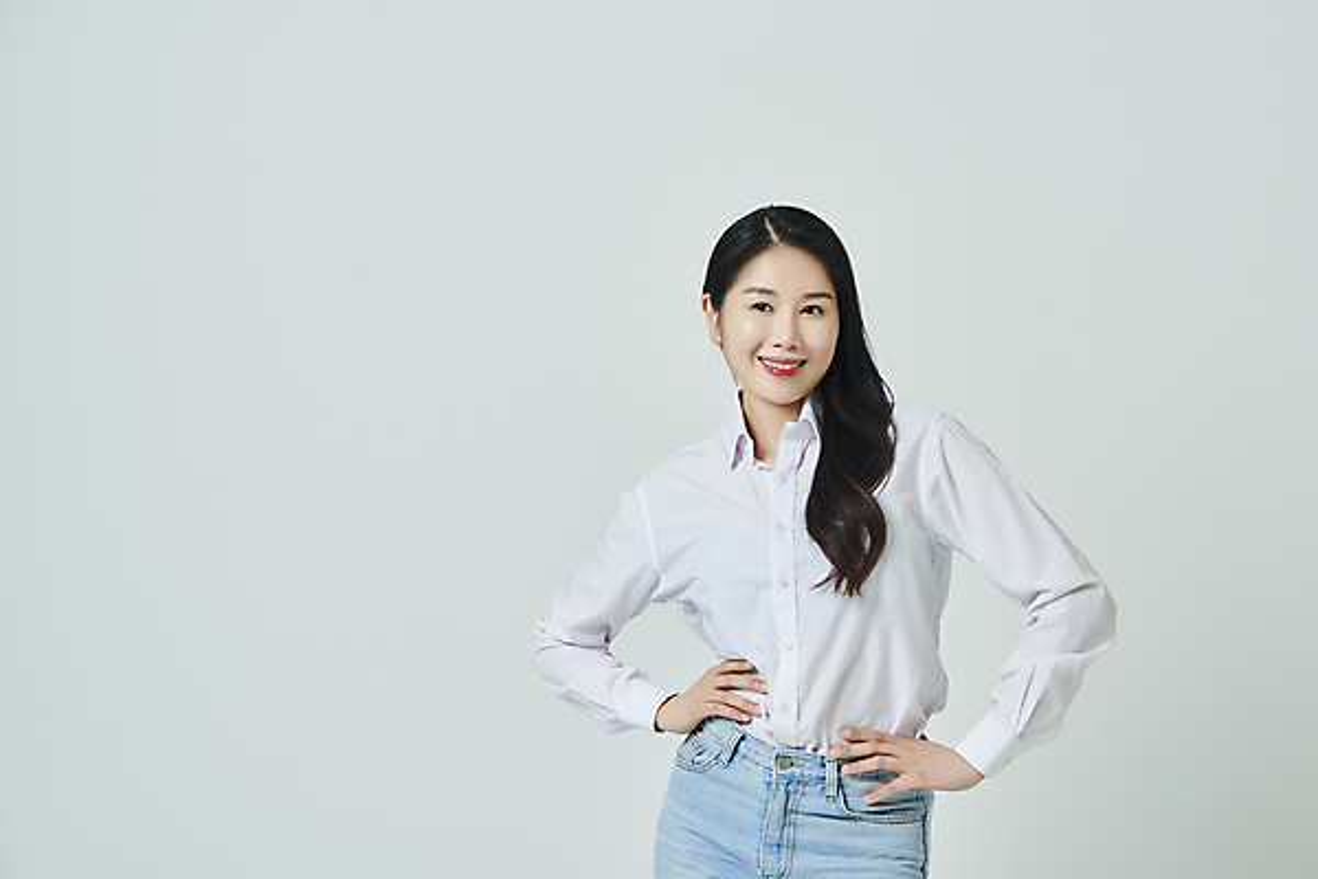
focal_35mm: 70
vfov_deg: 19.5
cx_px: 659
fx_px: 2563
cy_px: 440
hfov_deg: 28.8
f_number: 11
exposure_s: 1/125
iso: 100
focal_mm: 70
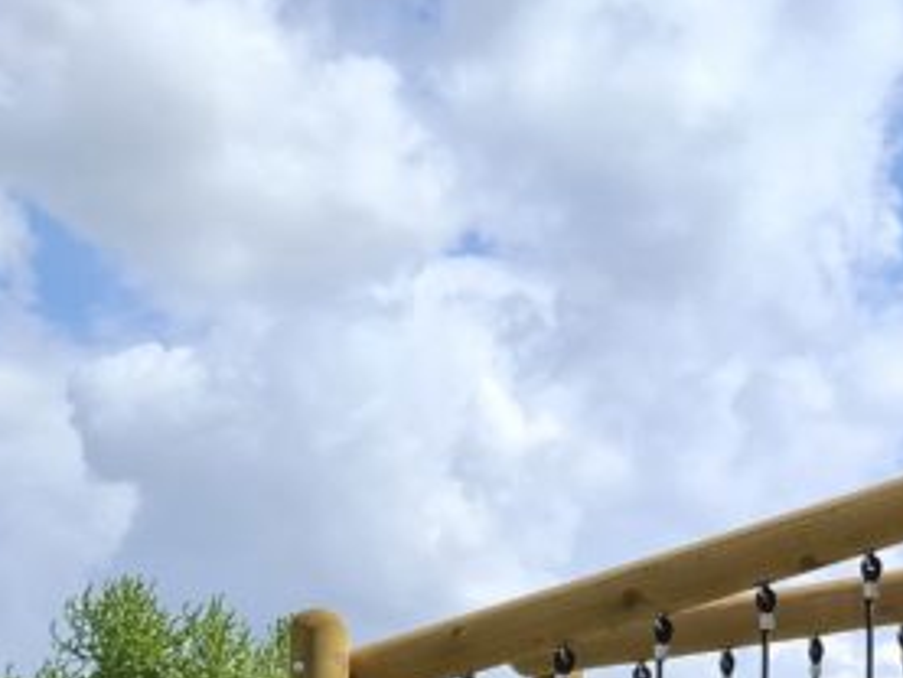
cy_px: 1030
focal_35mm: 85
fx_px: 2218
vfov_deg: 15.9
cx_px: 1040
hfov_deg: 21.6
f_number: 1.8
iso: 50
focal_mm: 5.54
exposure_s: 1/2037
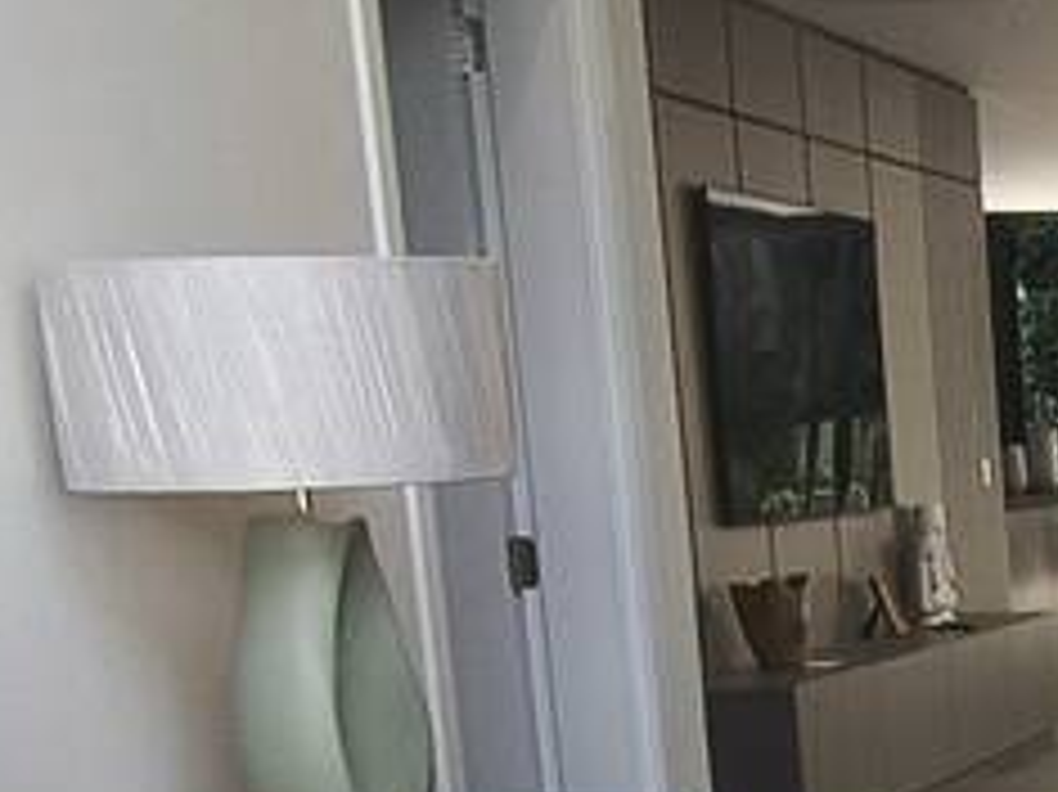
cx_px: 1688
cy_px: 1125
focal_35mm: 98
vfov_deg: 14.3
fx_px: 2994
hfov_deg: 17.5
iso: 64
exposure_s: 1/120
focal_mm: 1.65
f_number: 2.2
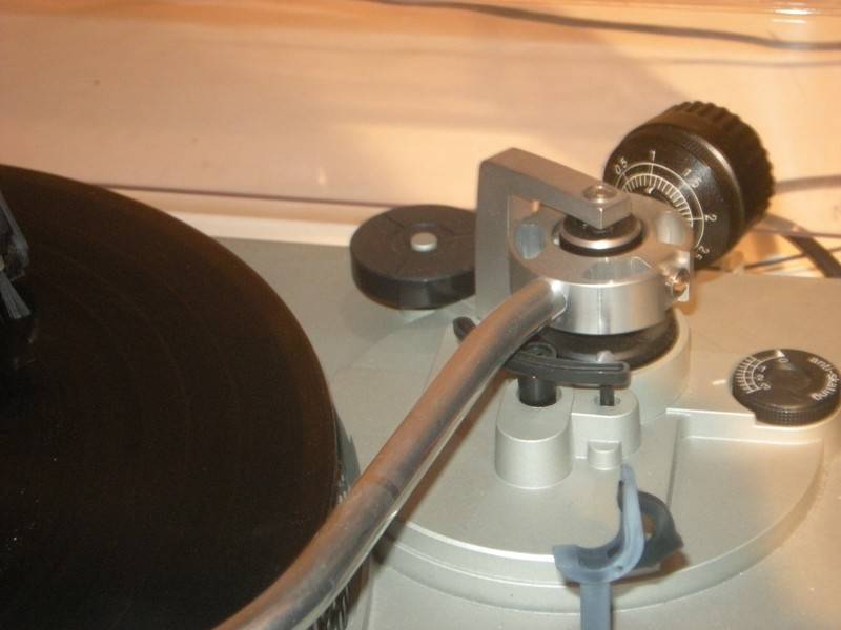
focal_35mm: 78
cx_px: 420
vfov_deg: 18.9
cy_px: 315
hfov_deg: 25.0
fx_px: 1895
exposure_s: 1/2
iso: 400
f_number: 4.8
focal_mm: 13
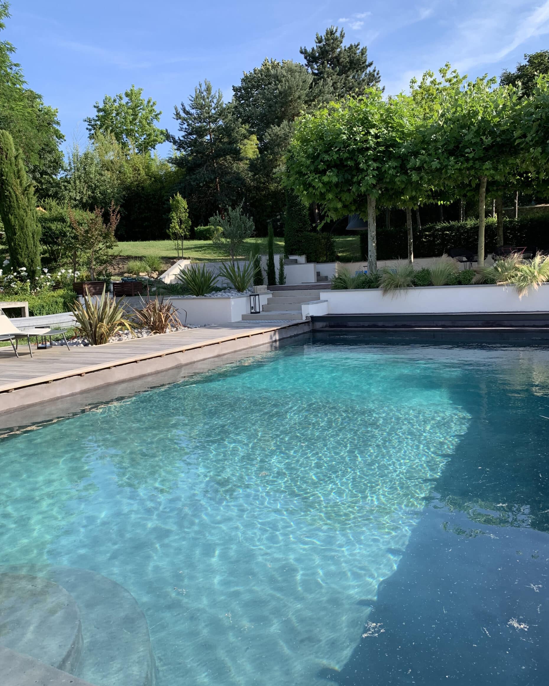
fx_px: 569
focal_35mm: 28
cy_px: 345
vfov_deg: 62.2
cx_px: 284
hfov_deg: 51.5
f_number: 1.8
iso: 25
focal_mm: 4.25
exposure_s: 1/928
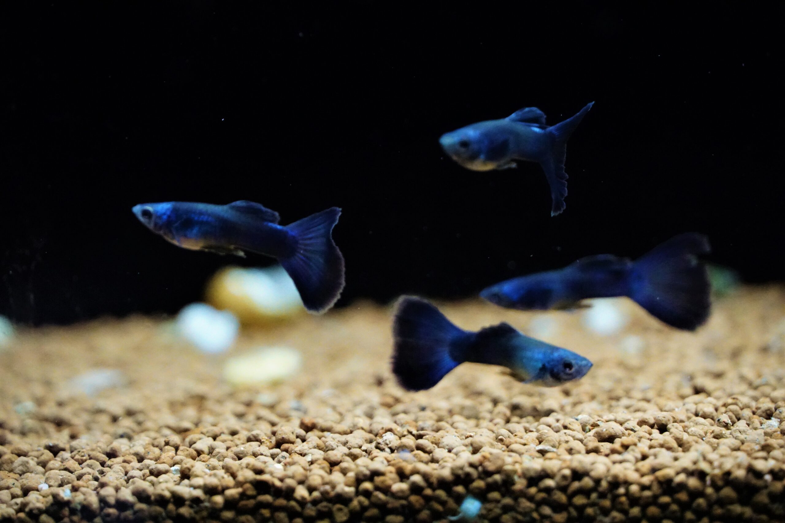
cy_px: 262
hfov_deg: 10.2
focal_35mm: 202
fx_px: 4416
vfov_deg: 6.8
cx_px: 392
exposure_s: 1/750
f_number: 5.6
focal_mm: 135
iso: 12800
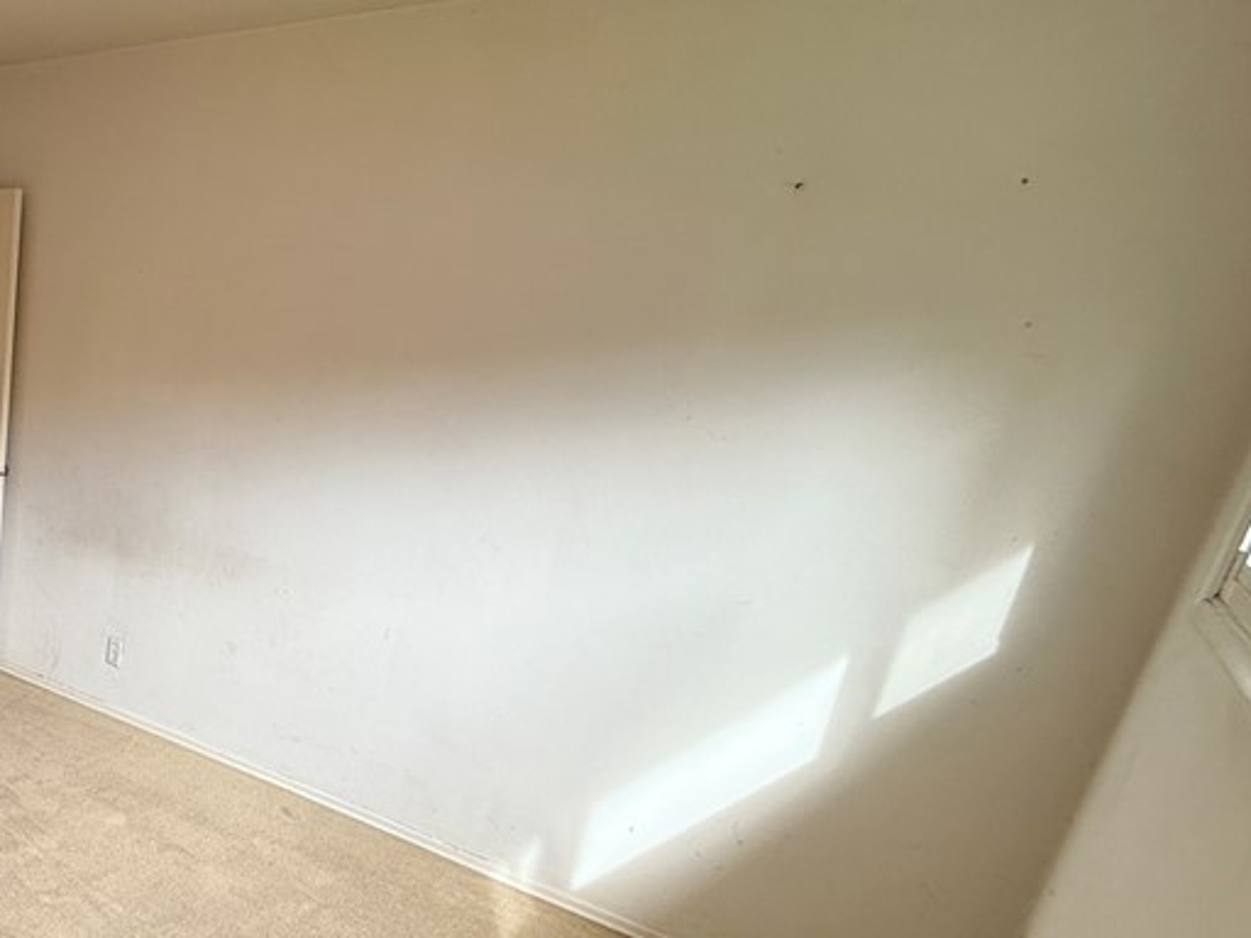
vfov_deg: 48.4
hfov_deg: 53.7
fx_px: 1012
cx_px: 81
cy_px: 664
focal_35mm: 28
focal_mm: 2.22
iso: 125
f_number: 2.2
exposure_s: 1/120
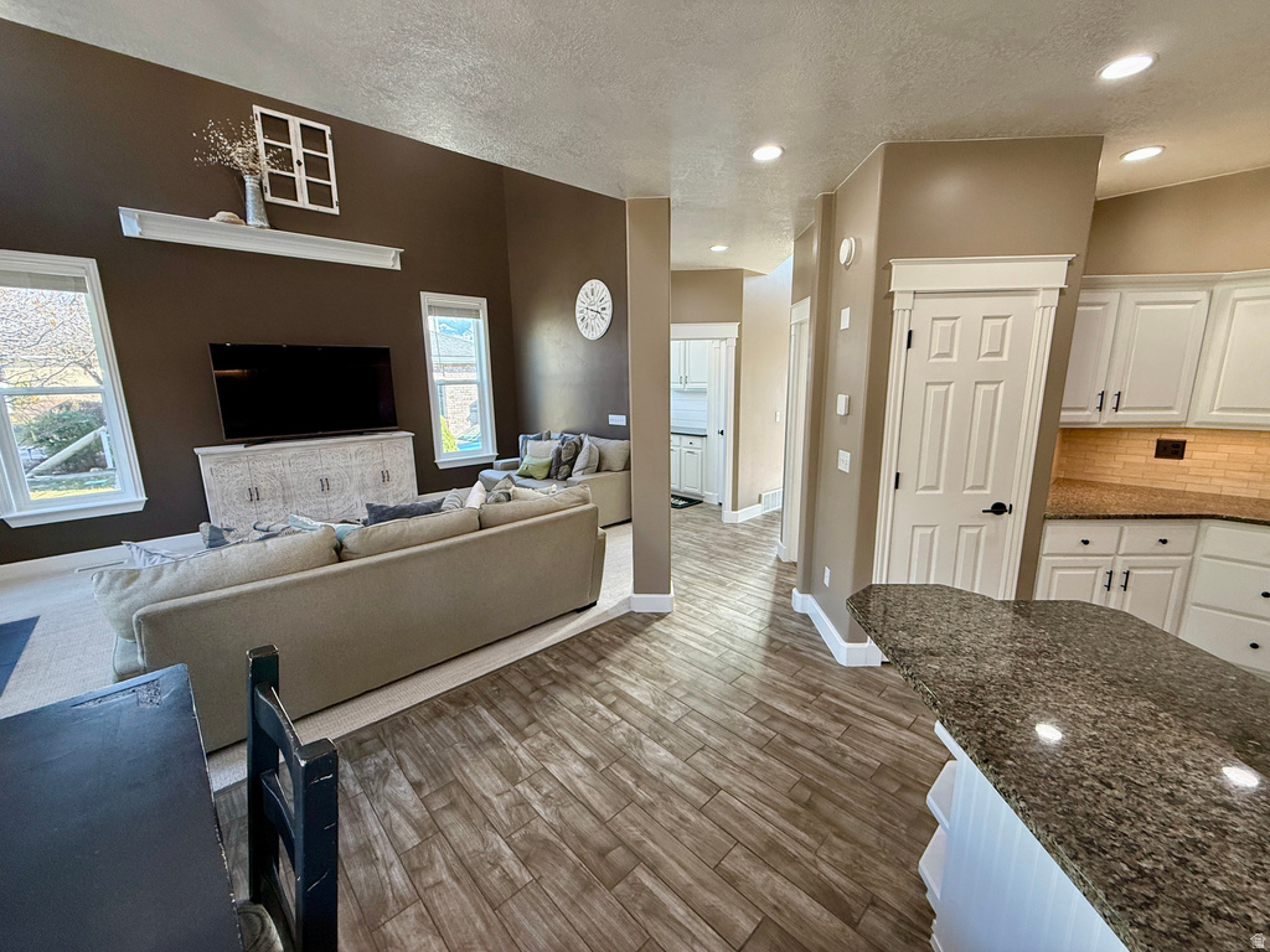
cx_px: 635
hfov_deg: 102.1
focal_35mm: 14
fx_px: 514
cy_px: 476
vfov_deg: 85.7
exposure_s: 1/120
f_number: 2.2
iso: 200
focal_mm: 2.22
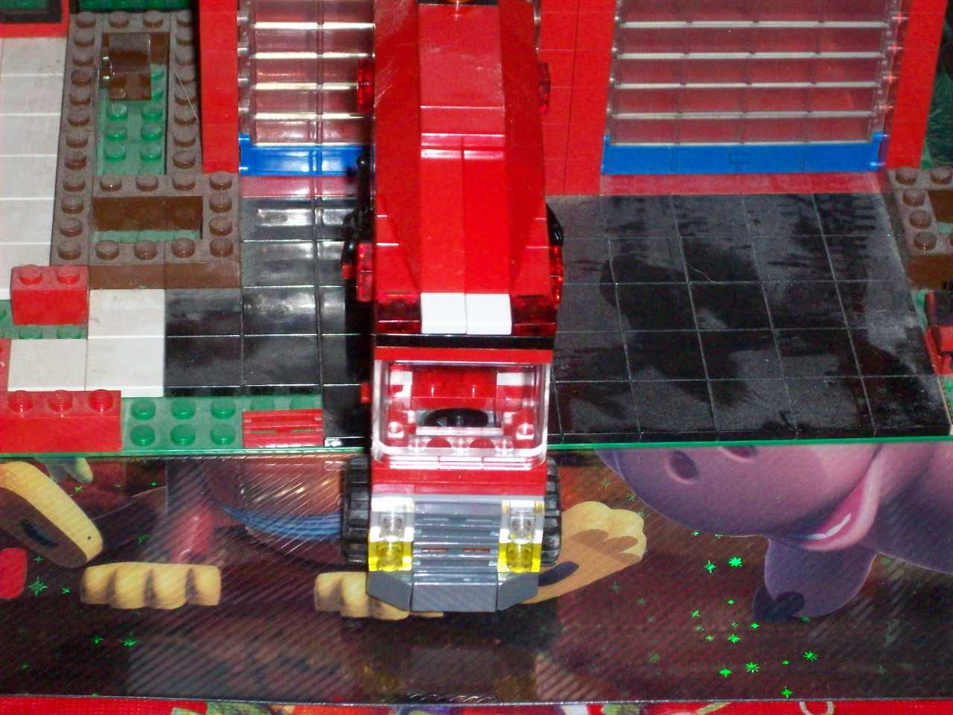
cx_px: 476
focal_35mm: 111
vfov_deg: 13.3
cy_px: 358
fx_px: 3056
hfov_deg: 17.7
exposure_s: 1/257
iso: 400
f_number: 5.2
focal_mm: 18.6
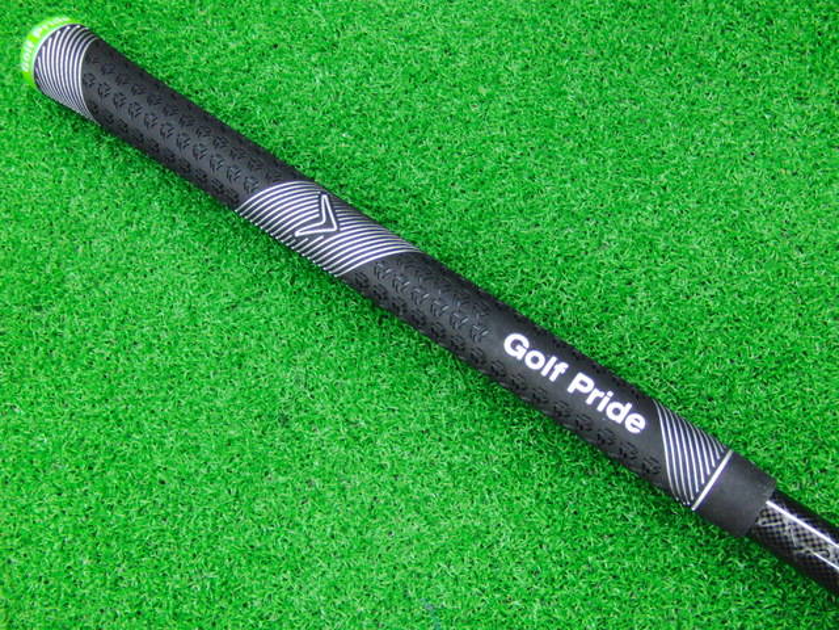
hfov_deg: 50.1
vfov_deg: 38.7
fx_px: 897
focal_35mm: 37
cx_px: 420
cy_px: 315
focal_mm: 6.42
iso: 400
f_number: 3.6
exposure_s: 1/20
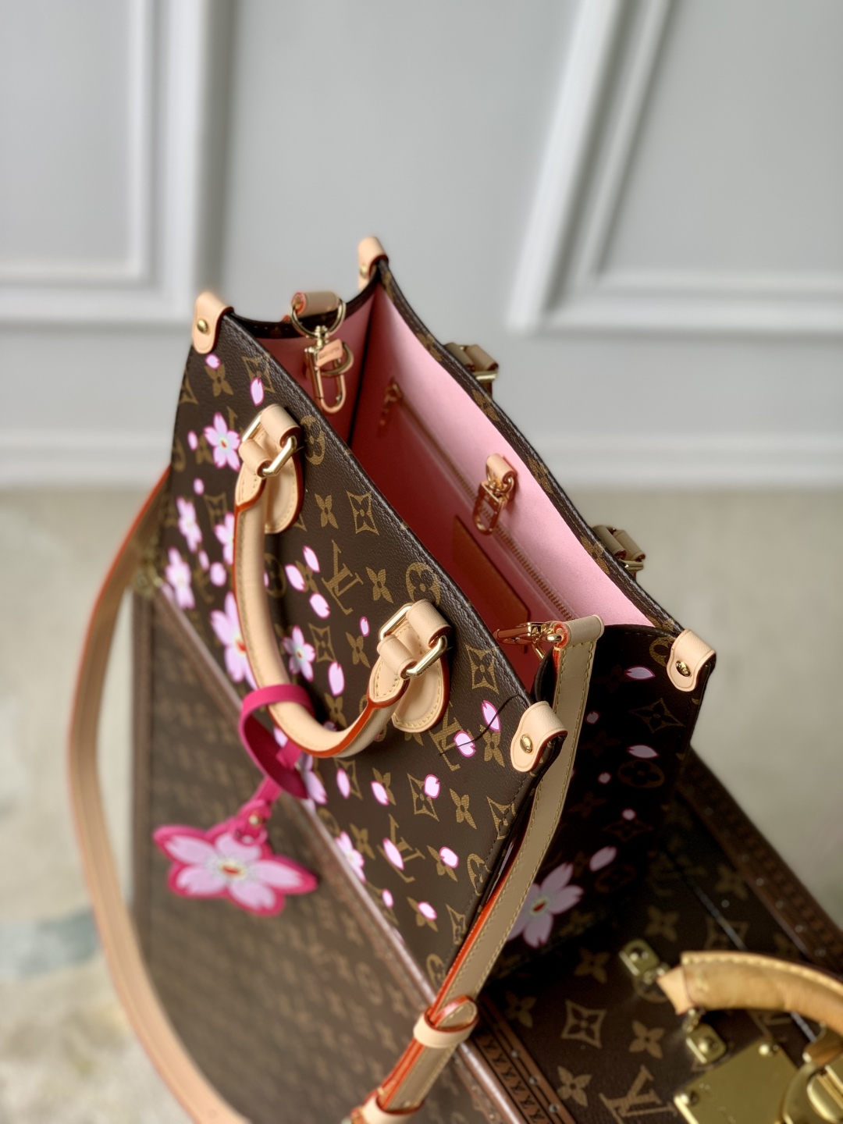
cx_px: 422
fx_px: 1688
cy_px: 562
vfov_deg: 36.8
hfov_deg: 28.0
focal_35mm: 52
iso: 16
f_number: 2.4
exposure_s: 1/122
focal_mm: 6
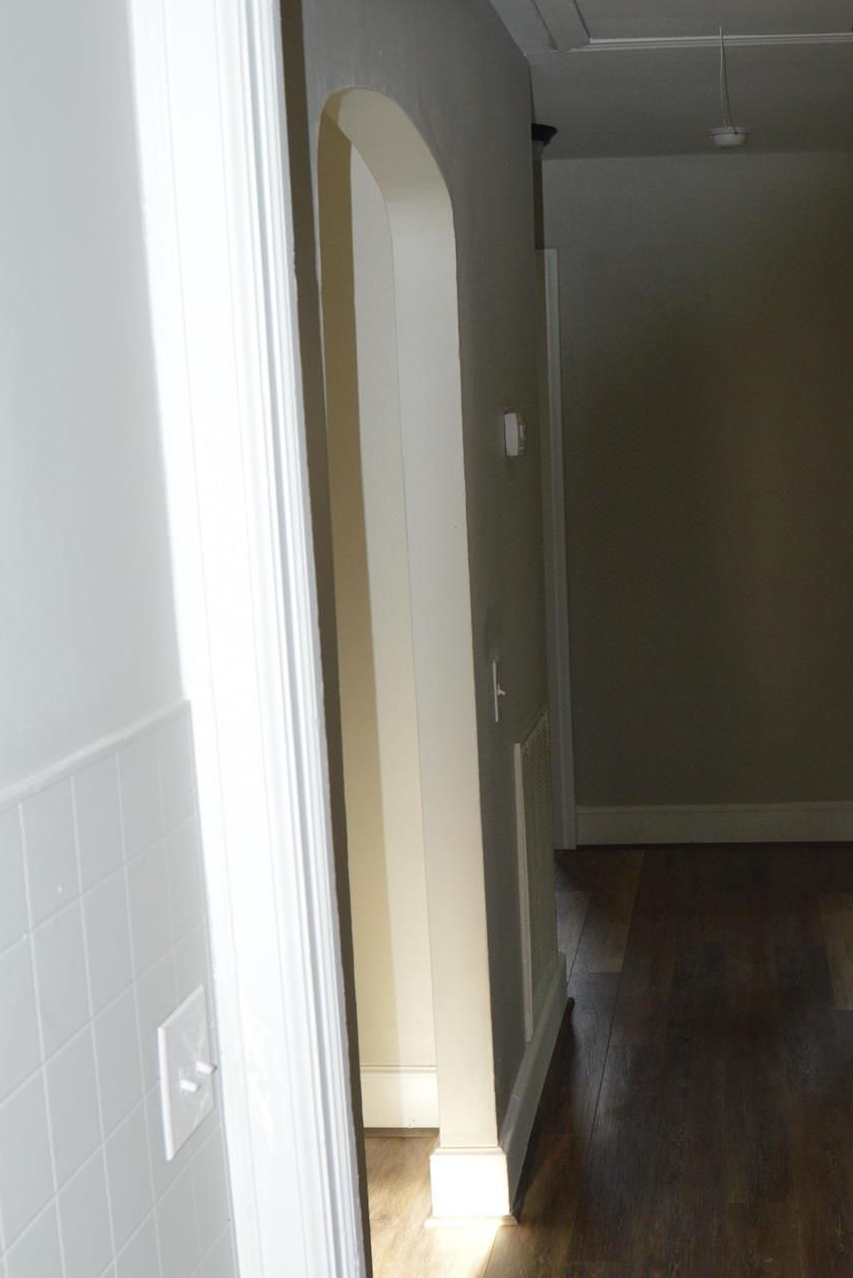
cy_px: 810
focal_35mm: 49
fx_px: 1740
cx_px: 638
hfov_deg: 27.2
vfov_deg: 40.0
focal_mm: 18
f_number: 4
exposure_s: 1/125
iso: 400
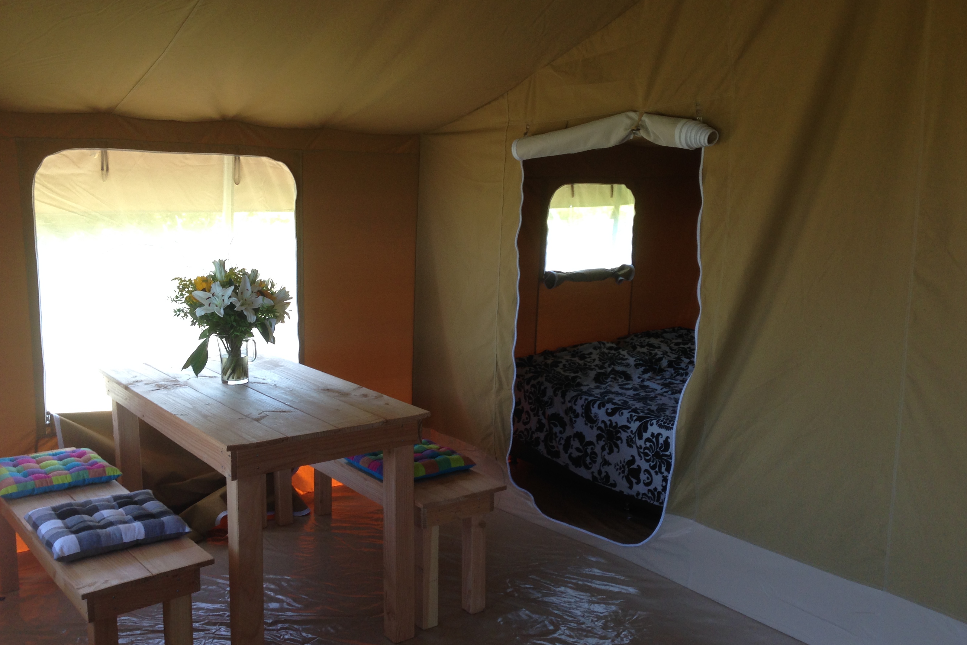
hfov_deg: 54.4
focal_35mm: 35
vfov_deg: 37.9
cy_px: 324
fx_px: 940
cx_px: 489
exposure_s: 1/60
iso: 50
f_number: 2.4
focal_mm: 4.12
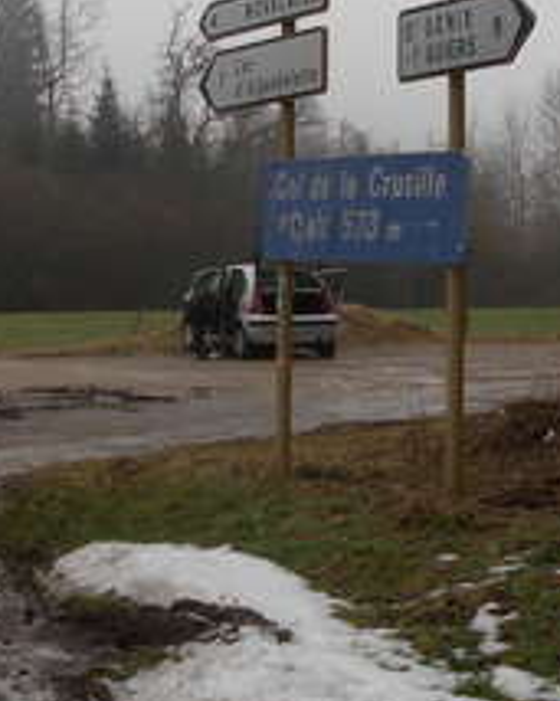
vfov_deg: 18.5
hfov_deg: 14.8
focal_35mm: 104
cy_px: 308
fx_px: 2156
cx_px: 282
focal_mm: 6.3
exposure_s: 1/627
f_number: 2.9
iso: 79
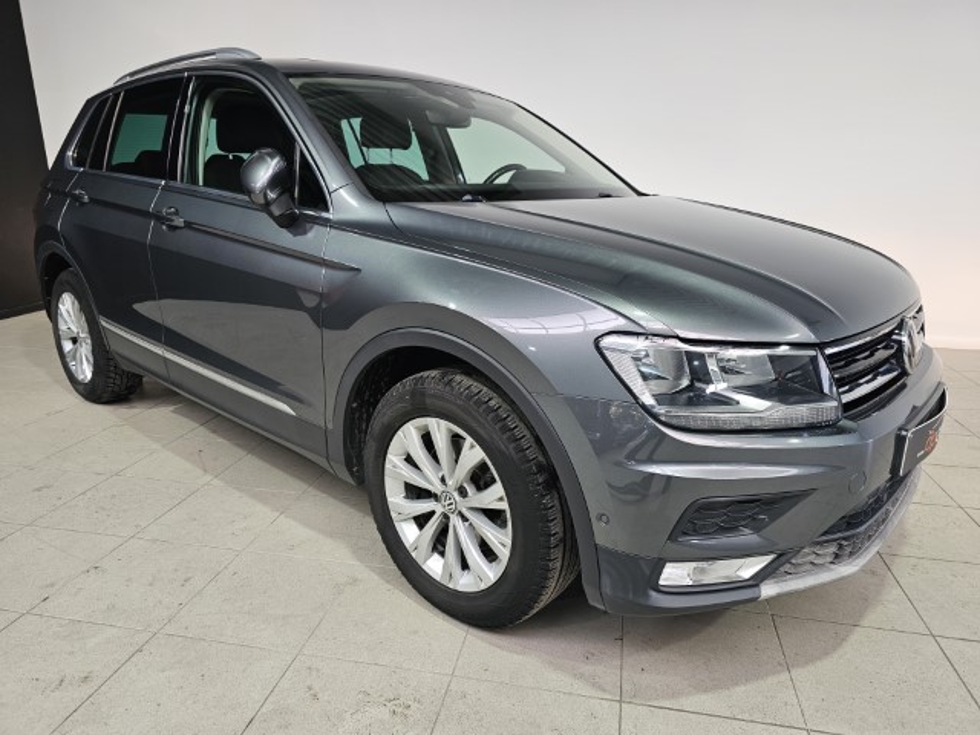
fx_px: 651
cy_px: 368
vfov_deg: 58.9
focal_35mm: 23
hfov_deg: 73.9
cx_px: 490
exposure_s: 1/180
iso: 100
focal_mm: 6.3
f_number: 1.7
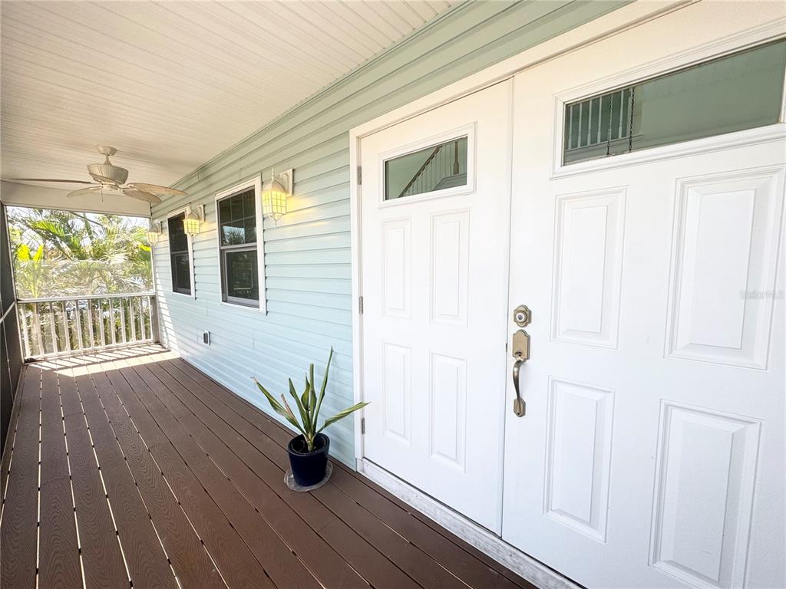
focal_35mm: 14
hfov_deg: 102.1
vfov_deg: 85.7
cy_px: 294
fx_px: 318
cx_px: 393
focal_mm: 2.22
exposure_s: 1/211
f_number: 2.2
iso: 40
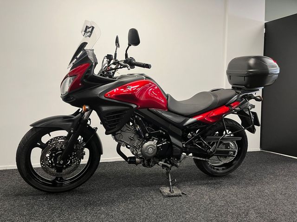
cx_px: 148
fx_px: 223
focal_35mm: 26
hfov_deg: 67.3
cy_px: 111
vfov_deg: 53.1
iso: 100
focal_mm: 5.1
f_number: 1.6
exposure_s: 1/50
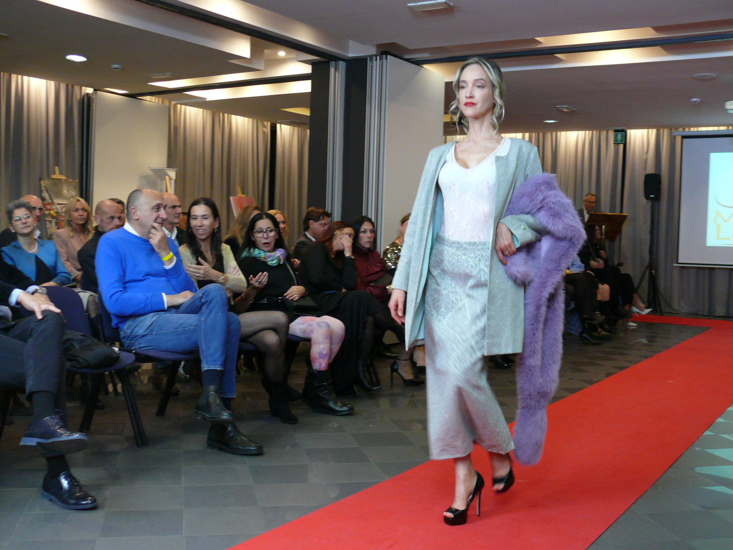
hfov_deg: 46.8
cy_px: 275
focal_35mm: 40
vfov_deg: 36.0
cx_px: 366
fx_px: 847
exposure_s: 1/30
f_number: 2.8
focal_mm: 8.2
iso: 250
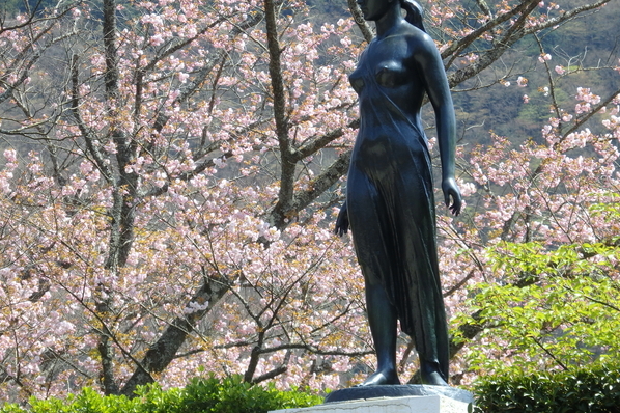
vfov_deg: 5.3
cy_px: 185
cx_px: 310
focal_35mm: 259
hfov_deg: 8.0
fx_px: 4458
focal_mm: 44.4
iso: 160
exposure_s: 1/250
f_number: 6.2
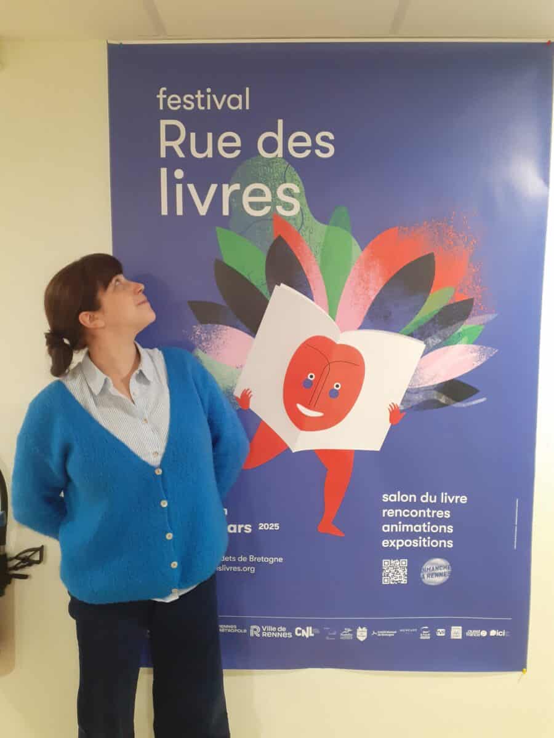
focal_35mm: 27
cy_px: 369
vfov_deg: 65.3
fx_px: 576
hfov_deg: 51.4
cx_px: 277
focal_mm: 3.6
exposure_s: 1/25
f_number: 1.9
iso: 200
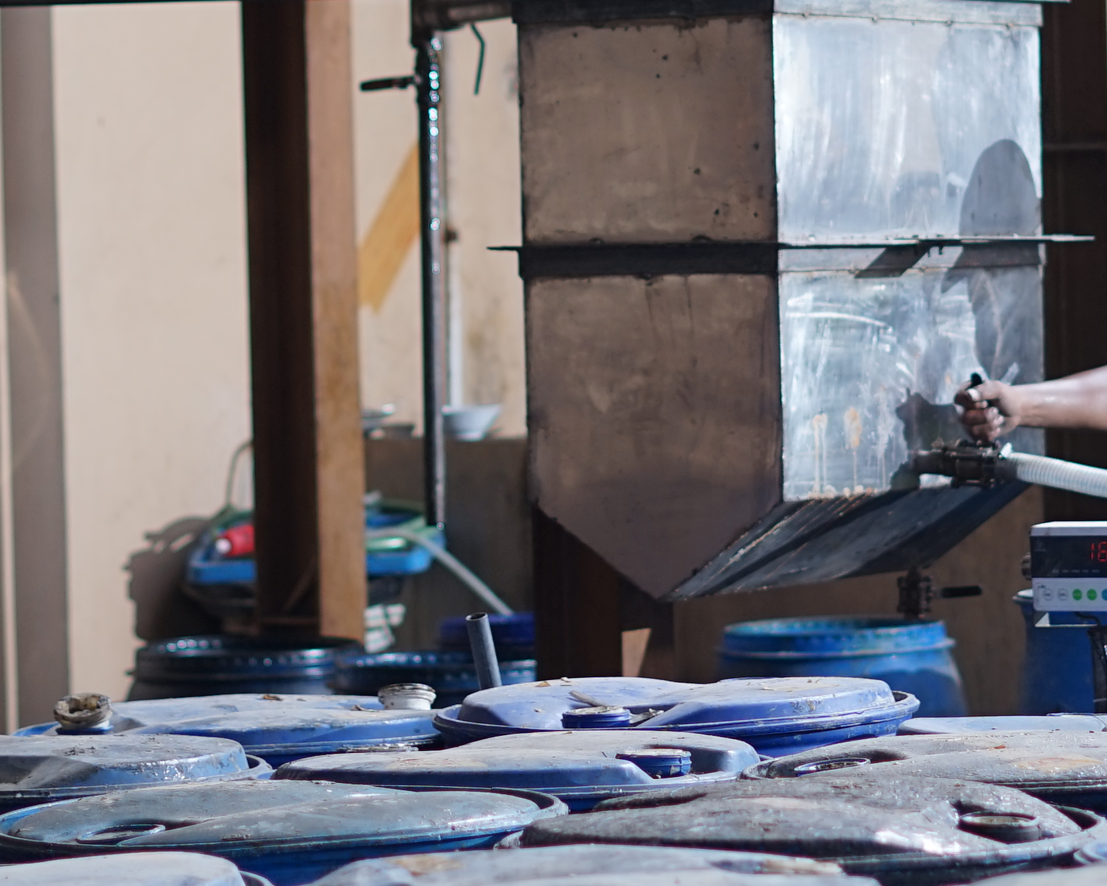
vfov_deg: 9.1
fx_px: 5537
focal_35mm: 169
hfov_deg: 11.4
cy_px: 257
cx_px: 868
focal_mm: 50
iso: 100
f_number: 2
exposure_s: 1/200
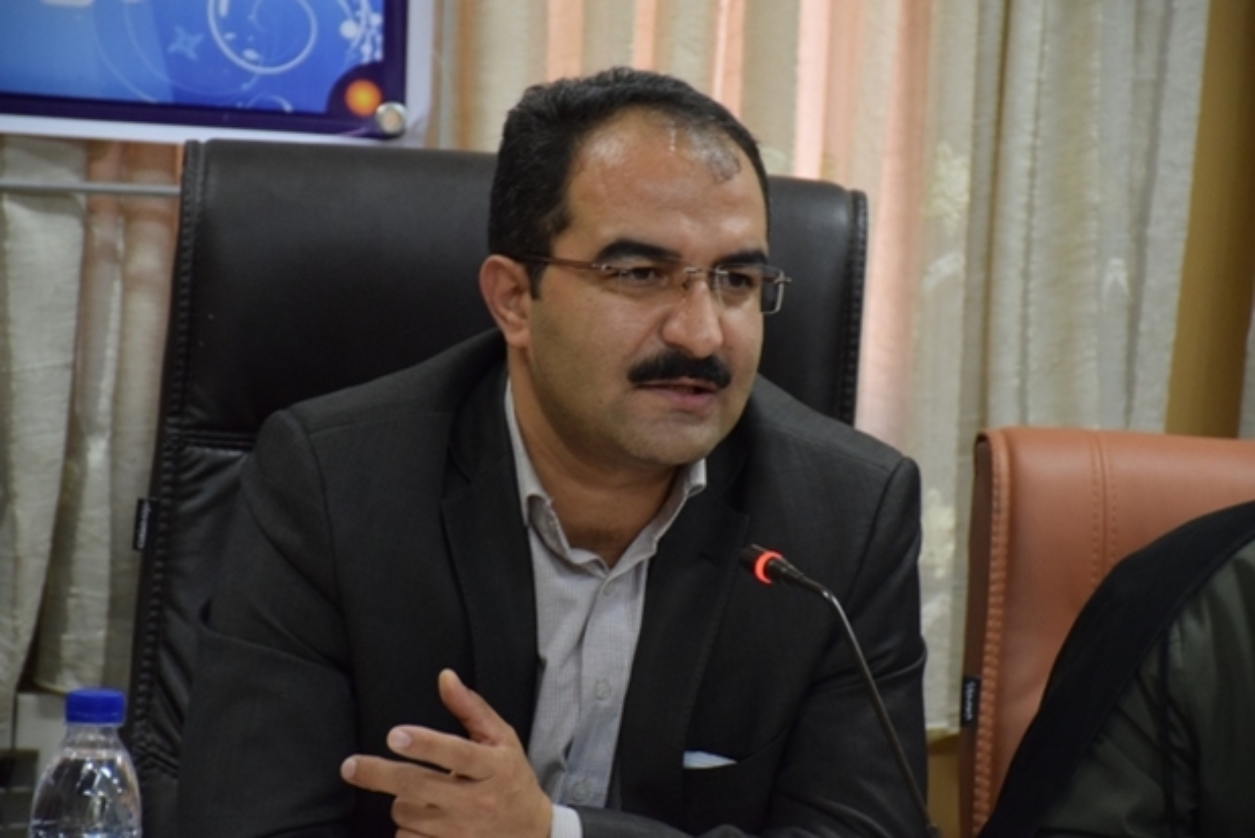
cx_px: 628
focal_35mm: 158
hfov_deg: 13.0
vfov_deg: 8.7
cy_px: 419
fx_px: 5493
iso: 1600
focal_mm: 105
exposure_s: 1/80
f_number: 5.6
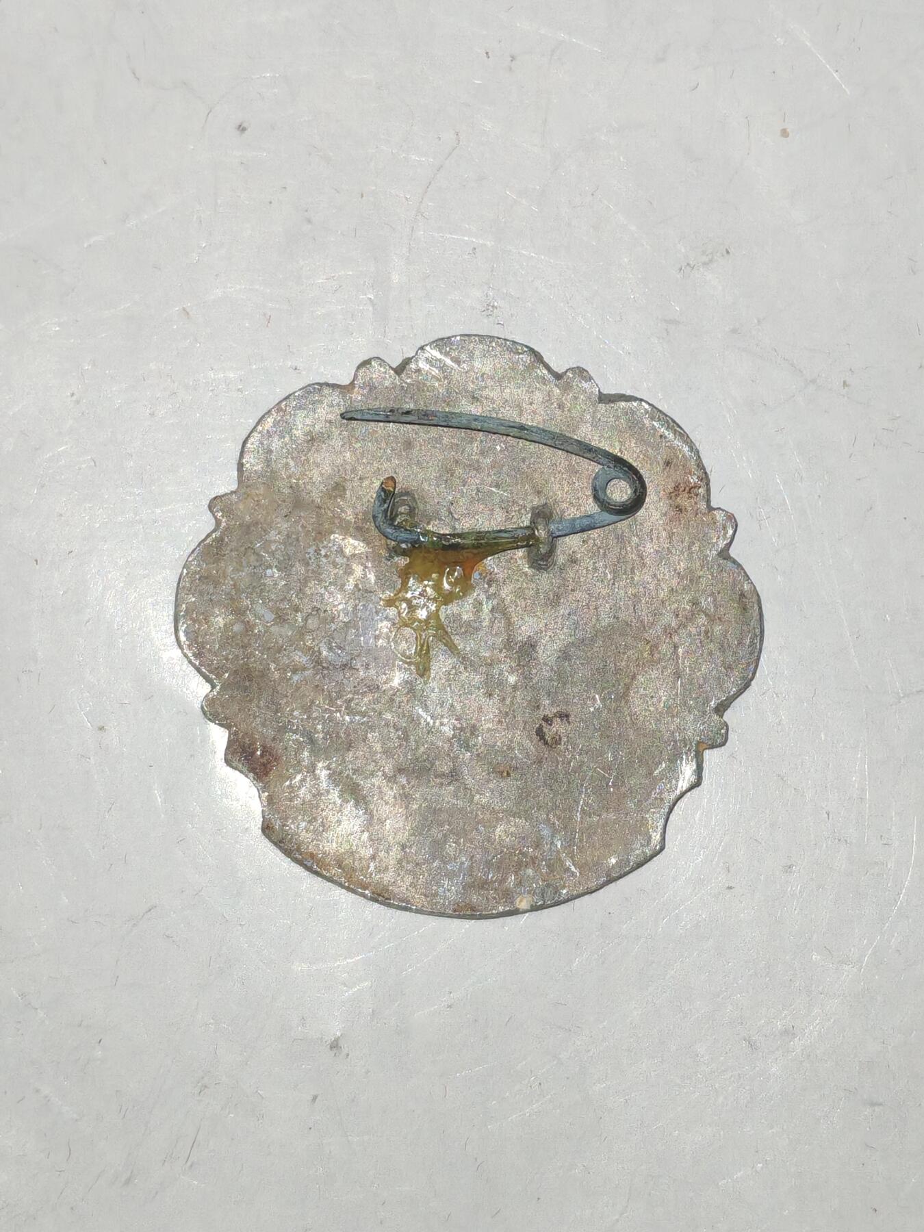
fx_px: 3417
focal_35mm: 96
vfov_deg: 20.4
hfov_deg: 15.4
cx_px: 462
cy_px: 616
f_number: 1.95
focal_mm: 5.52
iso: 250
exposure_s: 1/100
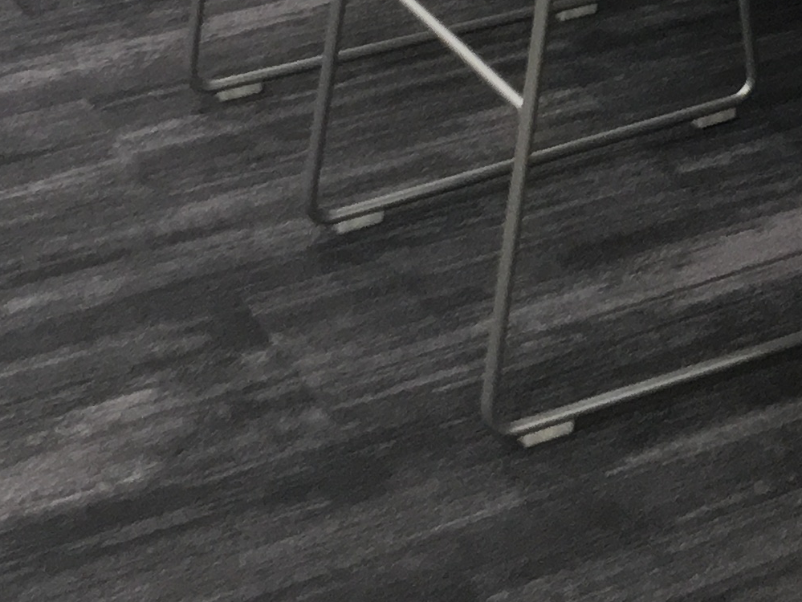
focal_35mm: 117
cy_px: -519
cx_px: 780
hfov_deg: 16.5
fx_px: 2712
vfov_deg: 11.6
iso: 64
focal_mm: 4.15
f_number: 2.2
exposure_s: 1/30
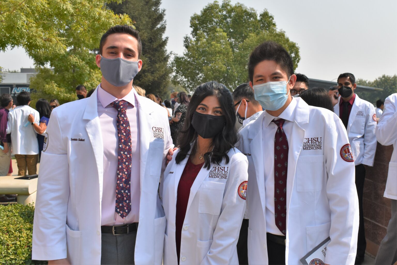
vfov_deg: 41.7
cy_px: 132
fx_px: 347
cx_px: 198
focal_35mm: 32
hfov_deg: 59.5
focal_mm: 21
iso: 400
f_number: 7.1
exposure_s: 1/2000
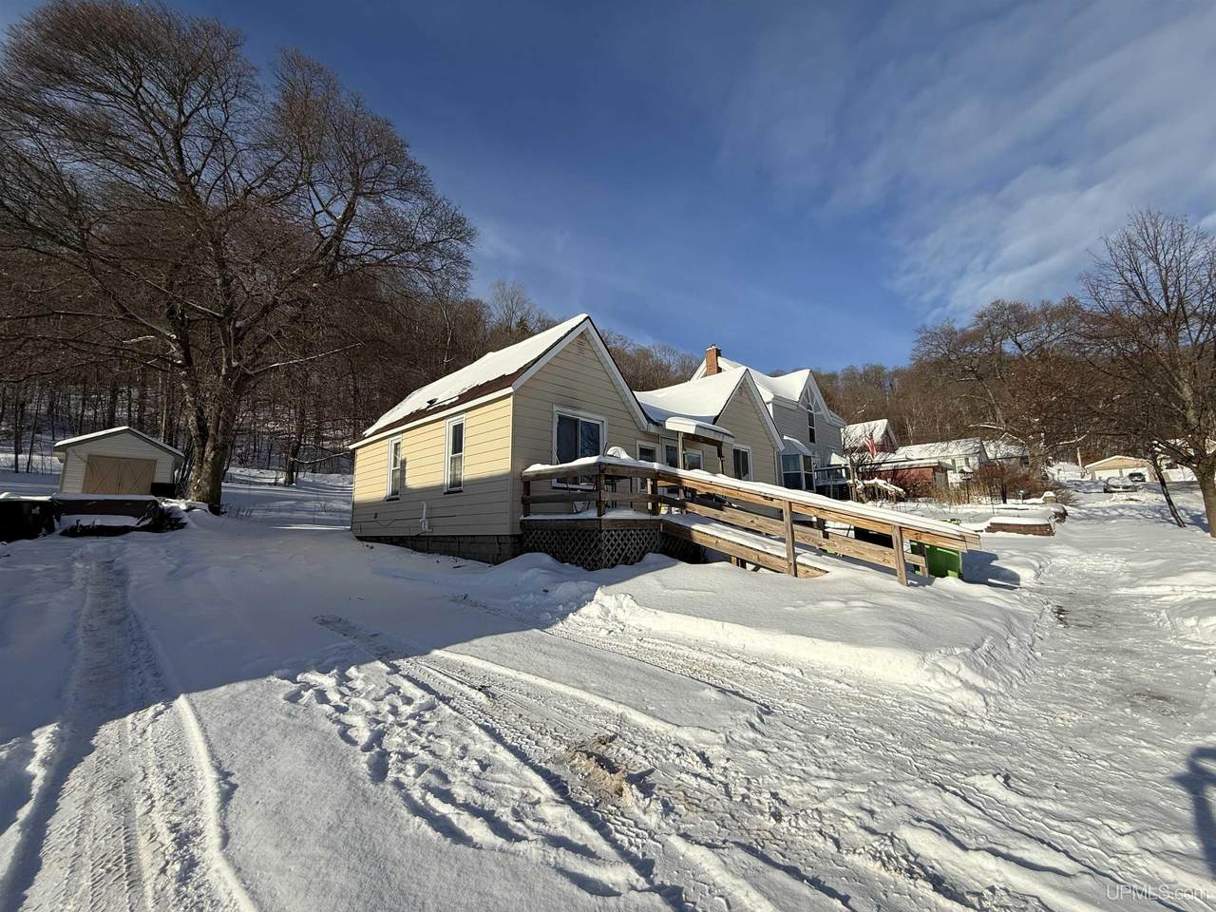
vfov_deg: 85.7
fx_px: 492
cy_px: 456
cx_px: 608
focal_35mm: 14
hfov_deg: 102.1
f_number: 2.2
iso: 50
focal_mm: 2.22
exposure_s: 1/4425
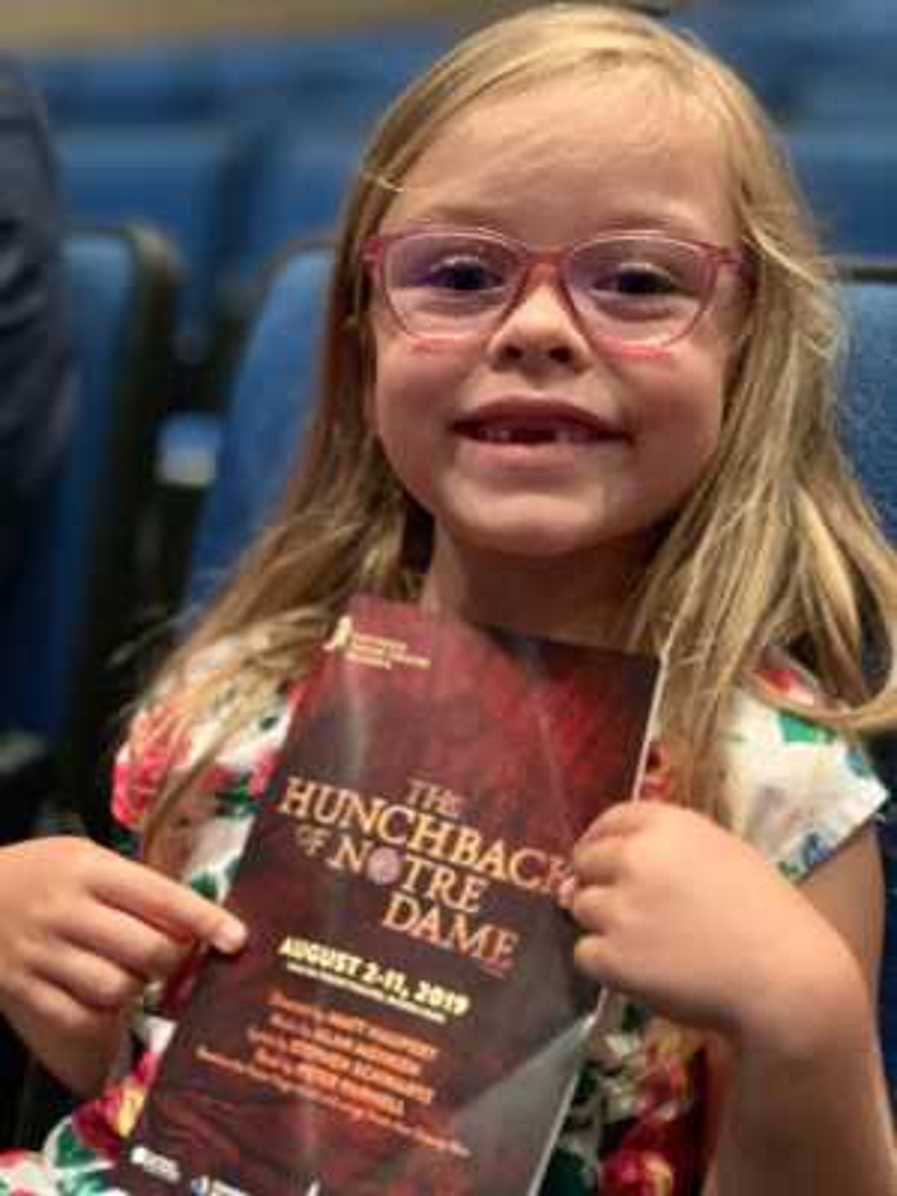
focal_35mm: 52
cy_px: 598
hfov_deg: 28.0
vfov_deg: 36.8
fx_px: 1797
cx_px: 448
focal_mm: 6
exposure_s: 1/30
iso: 640
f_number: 2.4
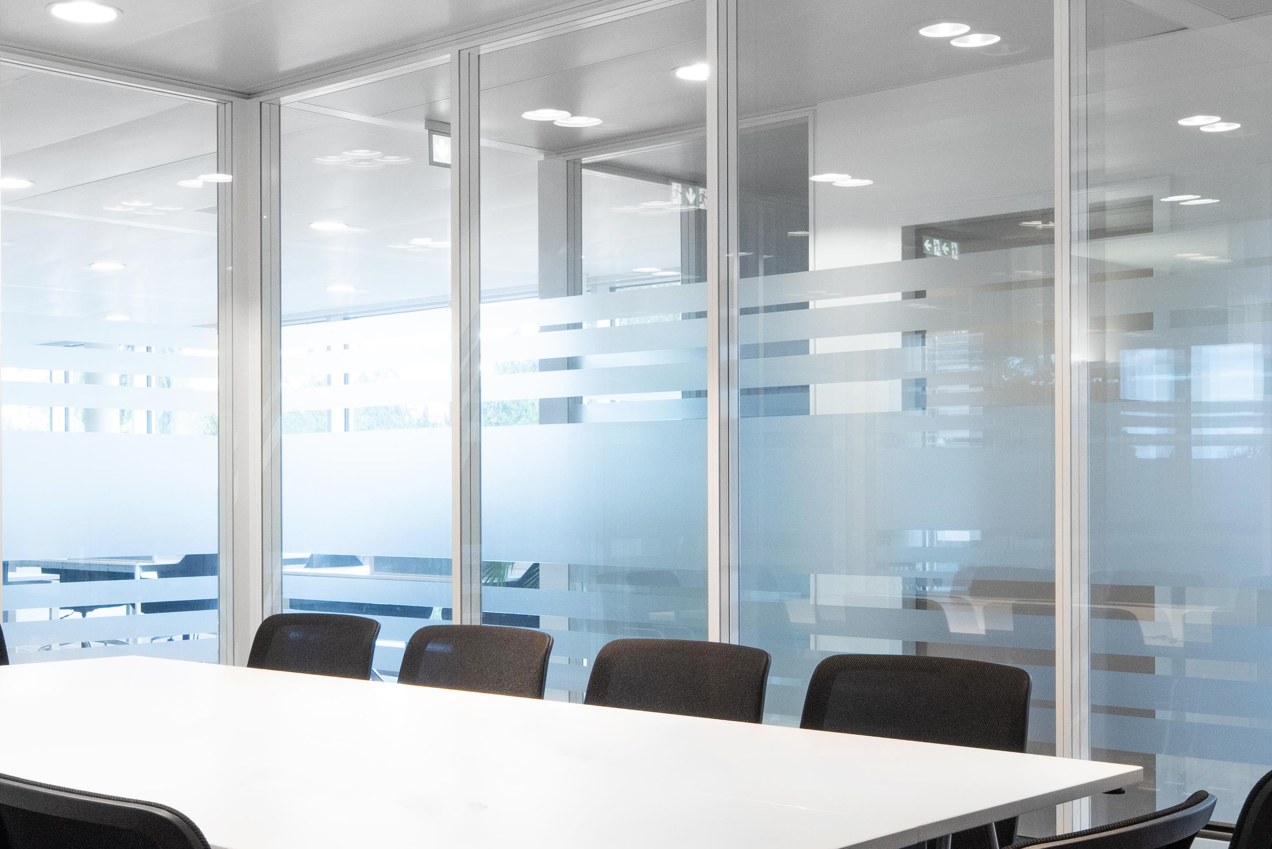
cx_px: 480
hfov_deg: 40.1
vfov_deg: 27.5
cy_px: 481
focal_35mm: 49
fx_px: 1732
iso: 500
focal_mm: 18
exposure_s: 1/10
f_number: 11
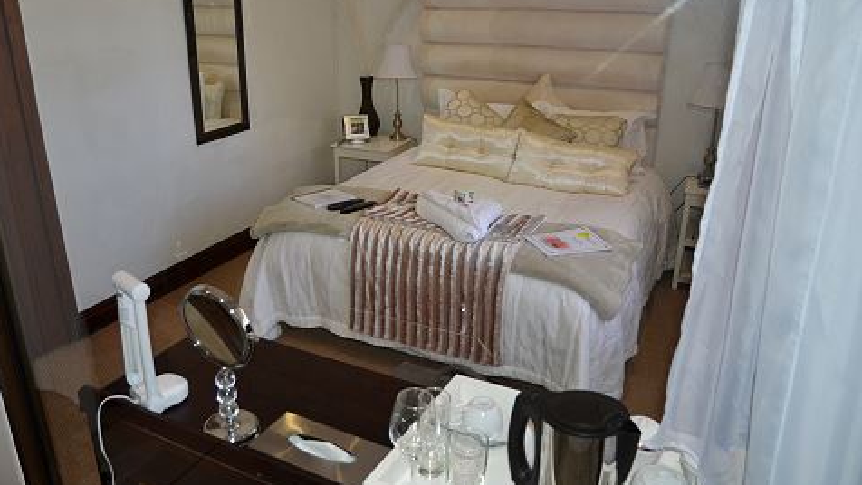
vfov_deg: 40.2
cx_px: 378
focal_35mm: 29
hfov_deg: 65.8
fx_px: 663
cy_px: 230
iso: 250
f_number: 3.5
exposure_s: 1/60
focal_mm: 16
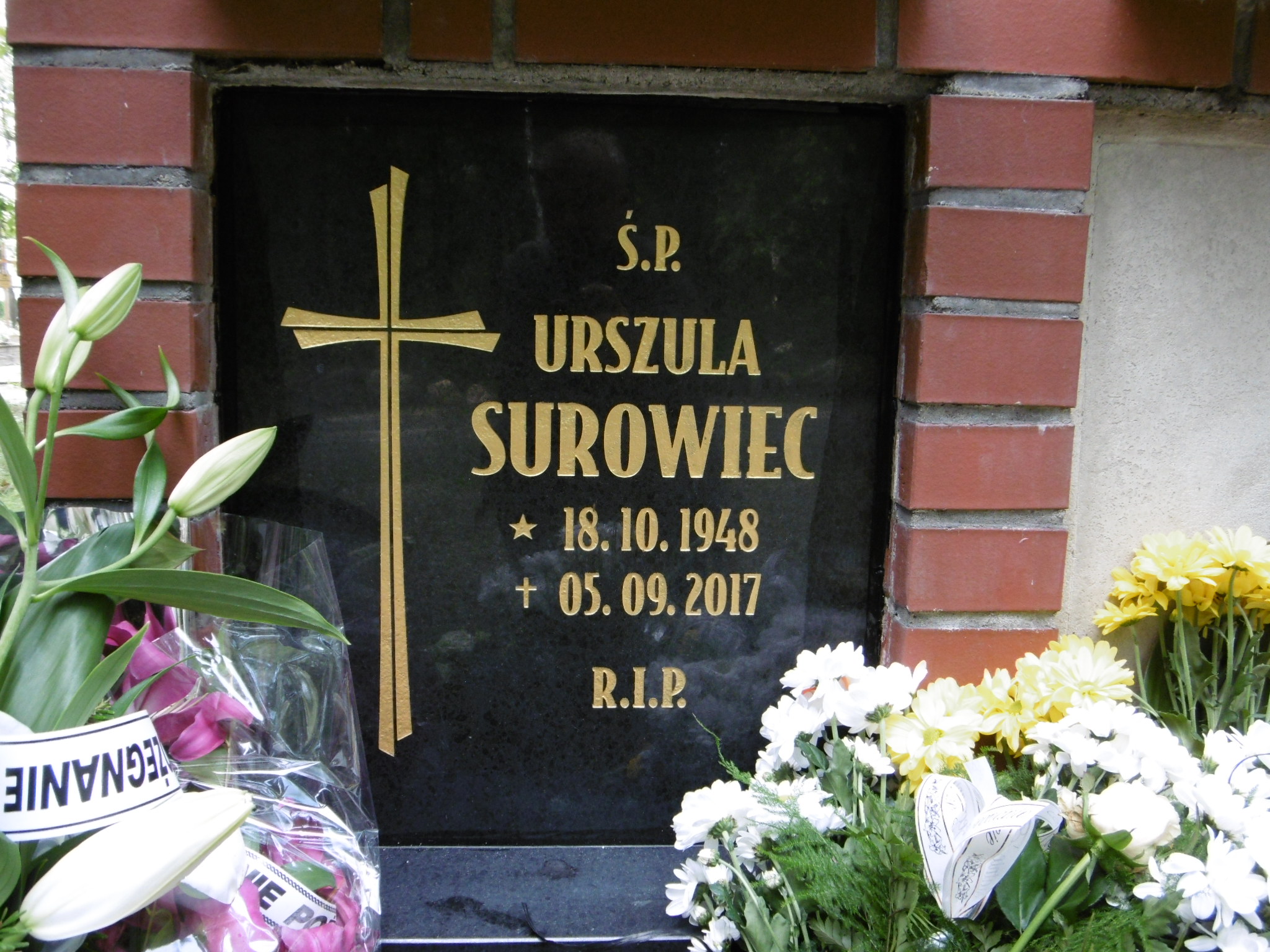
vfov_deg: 44.2
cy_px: 476
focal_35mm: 32
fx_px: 1174
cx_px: 635
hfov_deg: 56.8
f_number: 3.5
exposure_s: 1/60
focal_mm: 5.8
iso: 200
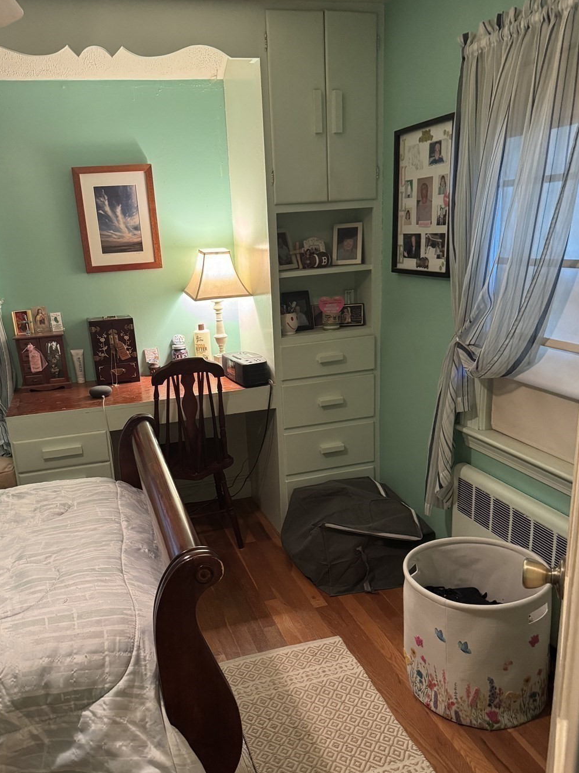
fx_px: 625
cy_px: 437
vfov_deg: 63.2
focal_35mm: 28
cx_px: 251
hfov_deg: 49.6
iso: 500
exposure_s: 1/60
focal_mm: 6.76
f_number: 1.78
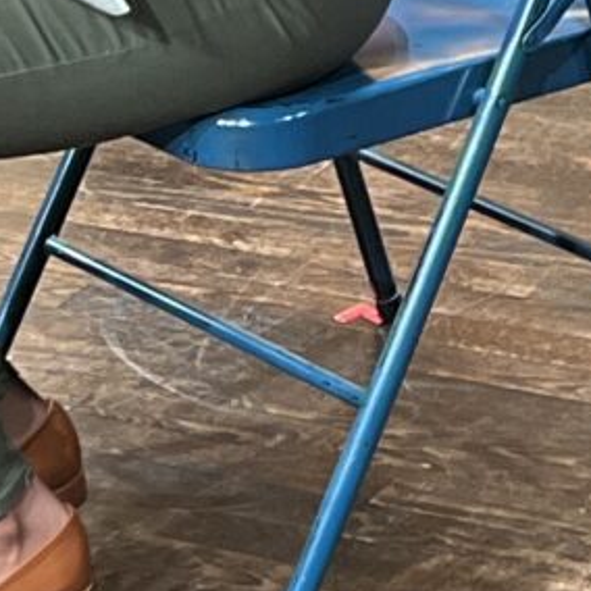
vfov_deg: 8.0
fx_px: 3998
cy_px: -699
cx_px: 656
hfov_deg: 8.4
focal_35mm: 207
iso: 250
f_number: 1.5
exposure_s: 1/60
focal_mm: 5.7
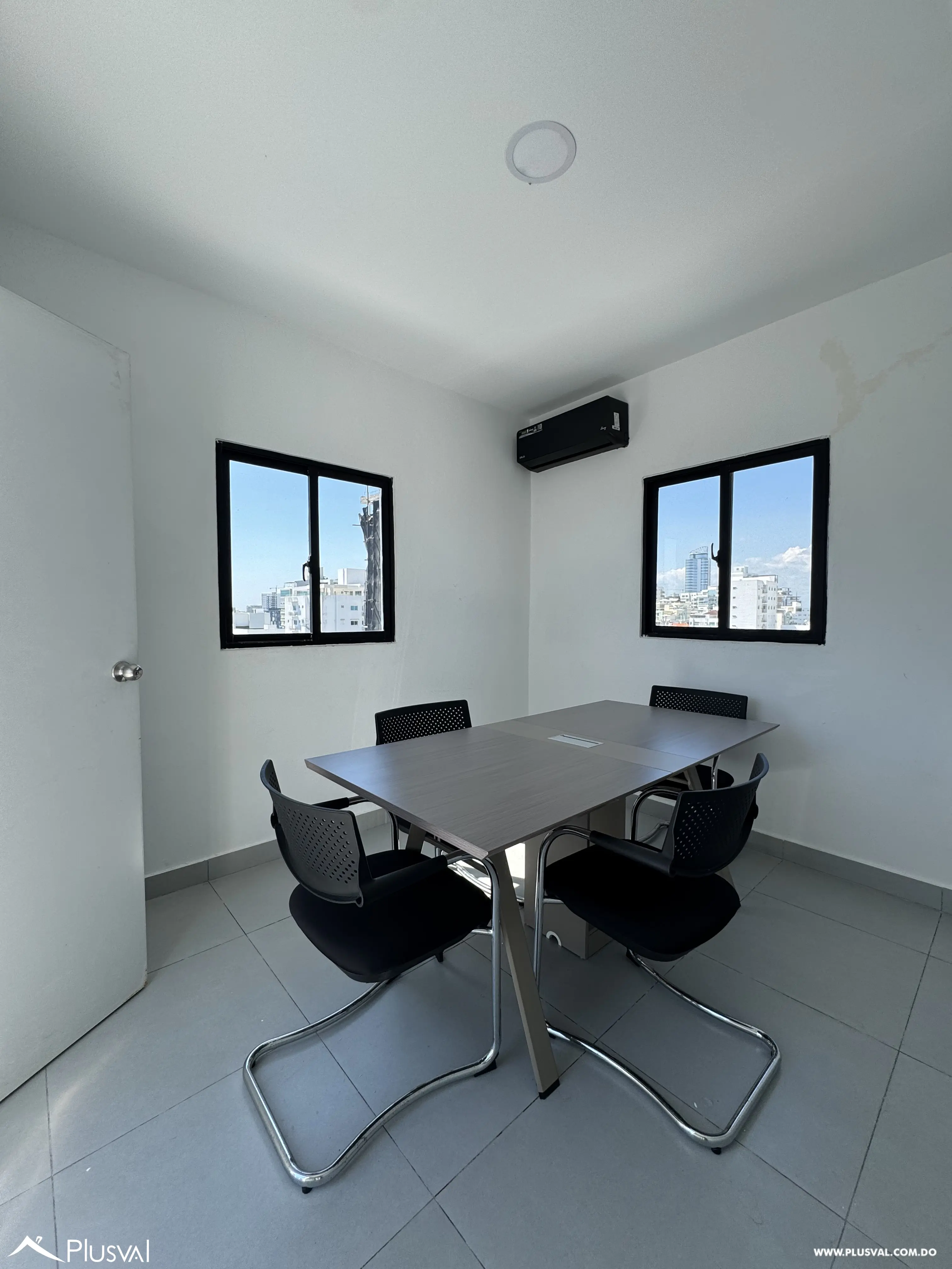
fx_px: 513
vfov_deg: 102.1
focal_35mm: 14
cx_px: 476
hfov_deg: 85.7
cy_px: 634
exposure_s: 1/529
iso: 40
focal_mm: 2.22
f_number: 2.2
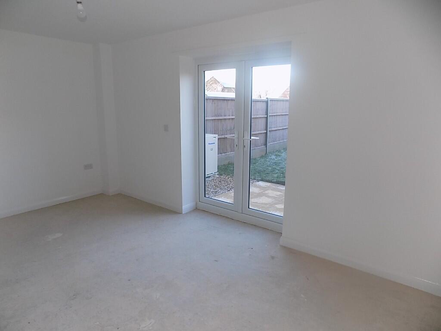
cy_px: 166
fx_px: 293
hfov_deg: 73.9
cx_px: 220
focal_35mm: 23
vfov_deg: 58.9
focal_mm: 4
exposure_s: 1/40
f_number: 3.1
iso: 80
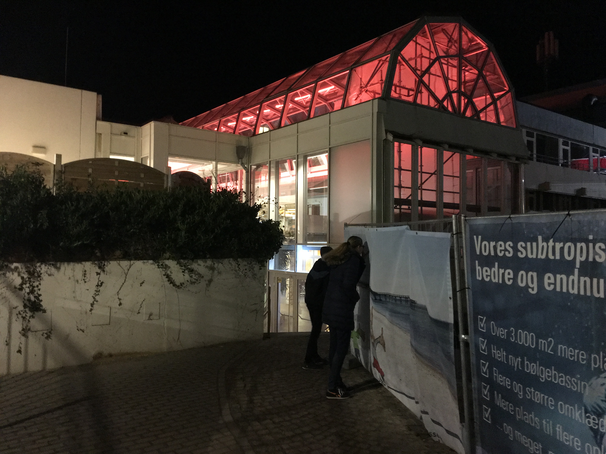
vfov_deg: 48.2
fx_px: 508
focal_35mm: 29
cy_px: 227
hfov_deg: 61.7
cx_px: 303
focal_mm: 4.15
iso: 400
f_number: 2.2
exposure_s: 1/4
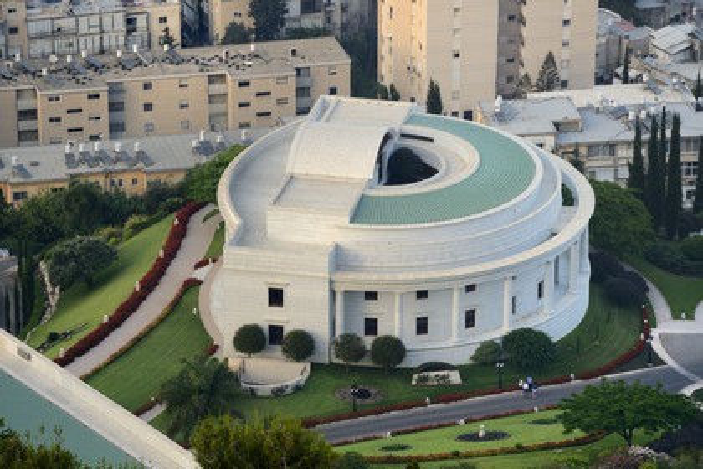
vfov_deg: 6.9
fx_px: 3905
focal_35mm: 200
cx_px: 352
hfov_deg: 10.3
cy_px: 234
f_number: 5
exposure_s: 1/250
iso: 200
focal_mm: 200
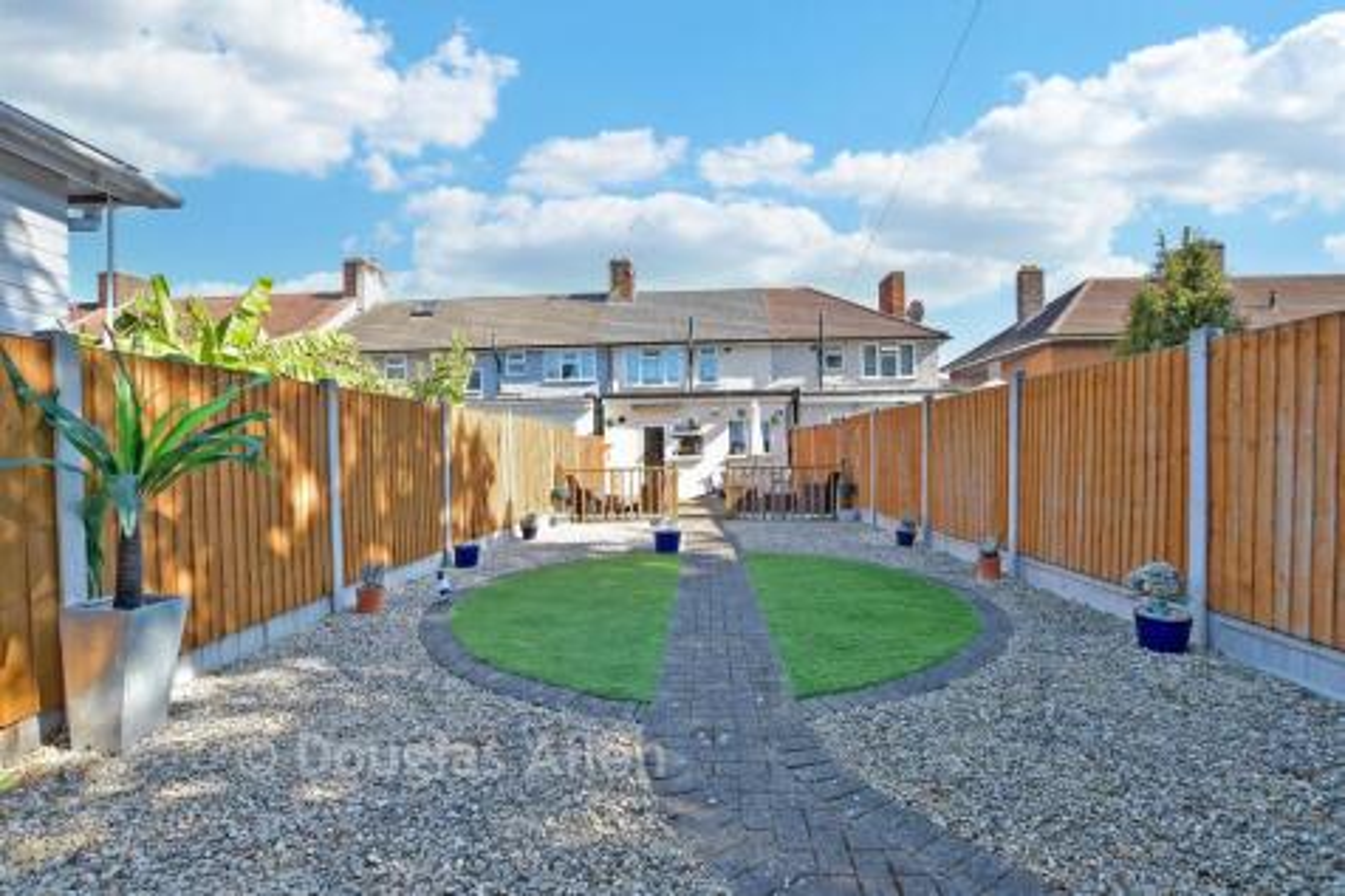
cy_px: 448
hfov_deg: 100.4
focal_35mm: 15
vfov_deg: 77.3
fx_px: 560
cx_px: 672
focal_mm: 10
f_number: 8
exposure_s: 1/80
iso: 100
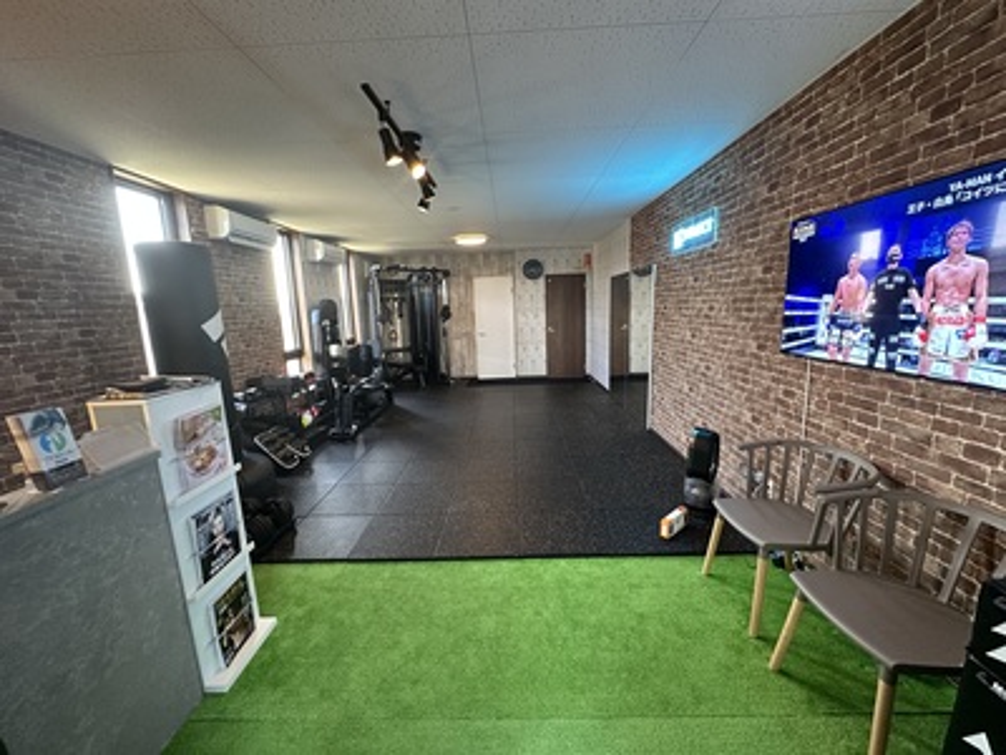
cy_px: 378
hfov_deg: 102.1
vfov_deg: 85.7
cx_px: 503
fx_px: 407
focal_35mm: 14
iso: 250
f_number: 2.2
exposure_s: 1/60
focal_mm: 2.22
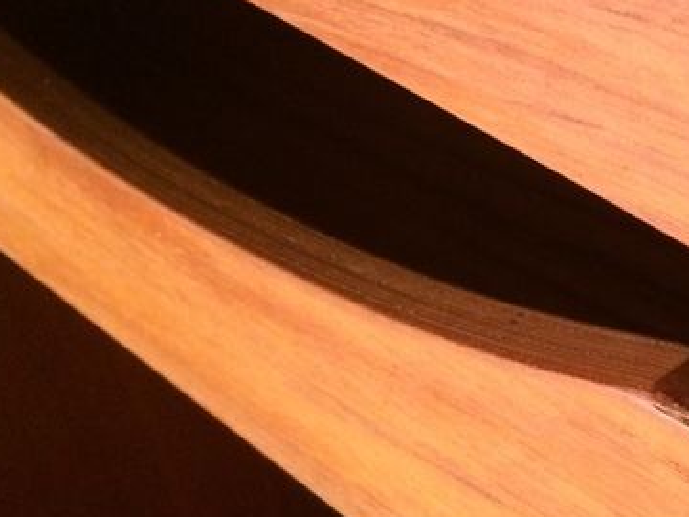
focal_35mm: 75
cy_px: 171
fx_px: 1493
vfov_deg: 19.6
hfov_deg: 23.9
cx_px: 808
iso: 320
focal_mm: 4.12
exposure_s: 1/20
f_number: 2.2
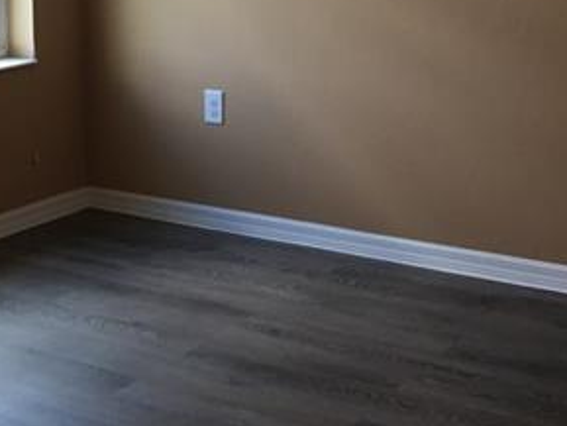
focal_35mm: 77
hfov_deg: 25.3
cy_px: 65
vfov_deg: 18.9
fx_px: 1262
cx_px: 230
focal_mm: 4.15
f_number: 2.2
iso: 32
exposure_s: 1/30
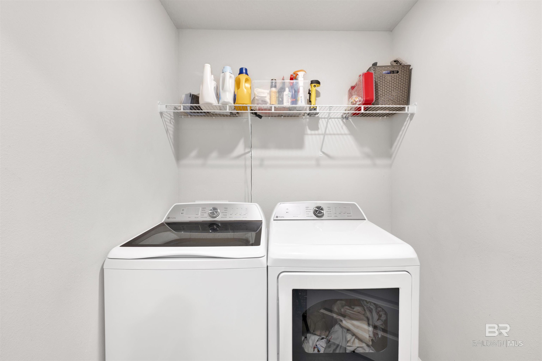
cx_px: 271
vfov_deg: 75.5
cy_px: 180
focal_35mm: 16
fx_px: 233
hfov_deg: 98.5
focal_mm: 15.5
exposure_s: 1/4
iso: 400
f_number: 11
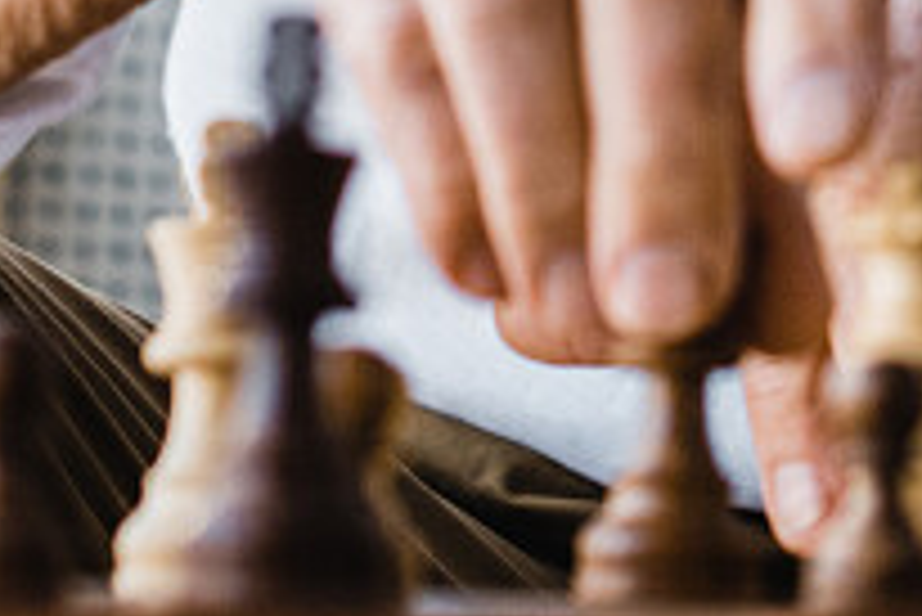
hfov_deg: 6.5
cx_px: 1250
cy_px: -1088
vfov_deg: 4.3
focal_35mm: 312
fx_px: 7996
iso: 400
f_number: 3.5
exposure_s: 1/160
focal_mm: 50
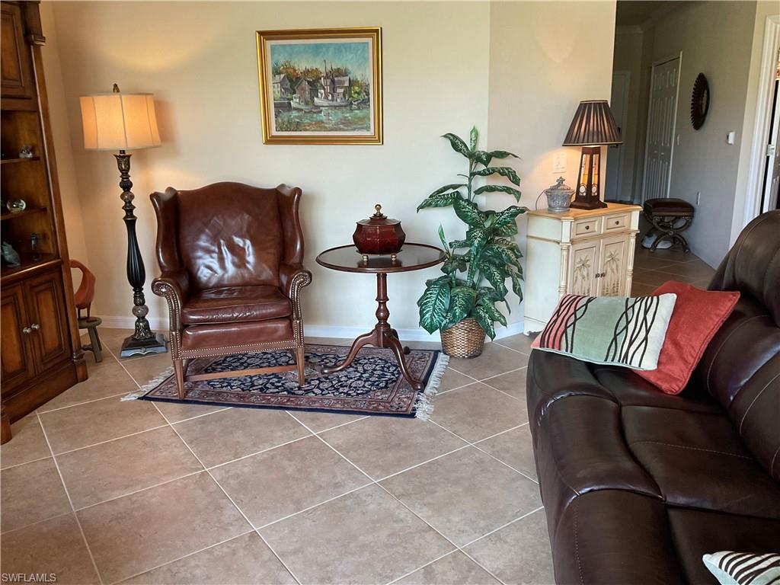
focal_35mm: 29
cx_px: 390
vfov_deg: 48.2
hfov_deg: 61.7
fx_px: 653
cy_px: 292
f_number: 1.8
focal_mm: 3
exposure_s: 1/60
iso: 125
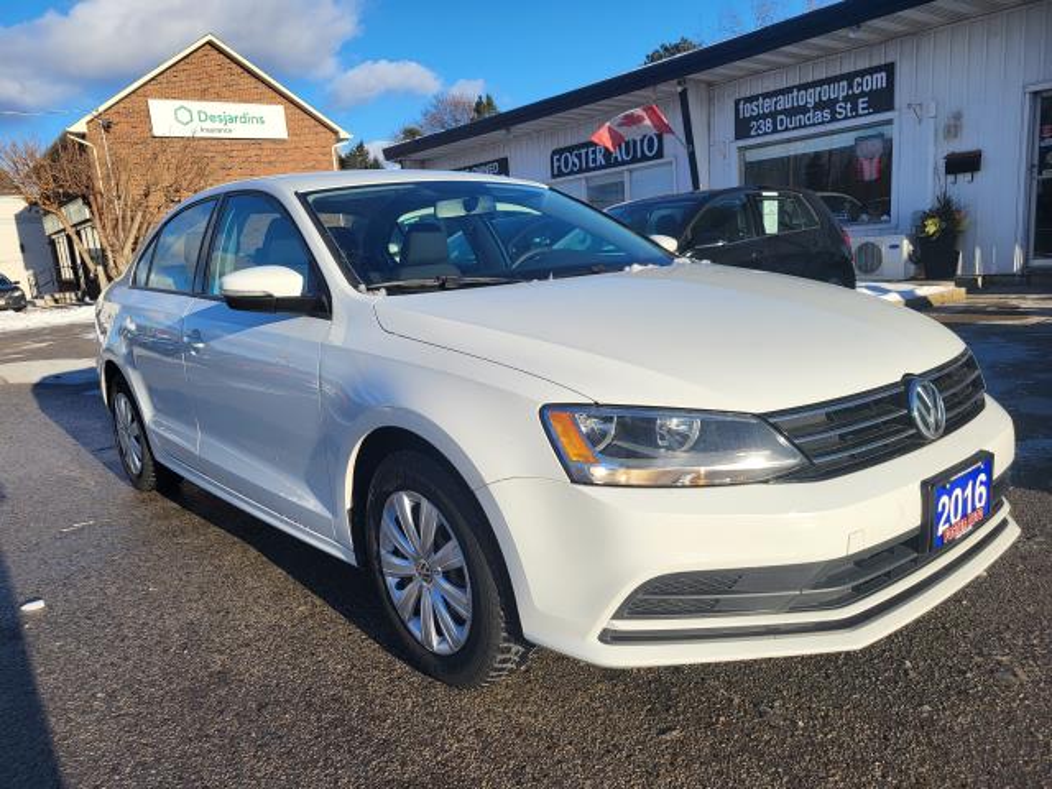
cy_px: 394
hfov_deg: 67.3
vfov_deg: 53.1
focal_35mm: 26
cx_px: 526
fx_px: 790
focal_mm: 5.4
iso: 40
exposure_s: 1/2384
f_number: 1.8
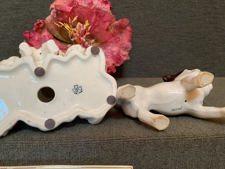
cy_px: 84
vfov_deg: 48.2
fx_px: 189
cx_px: 112
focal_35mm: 29
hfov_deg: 61.7
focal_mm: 3
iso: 160
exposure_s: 1/60
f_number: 1.8
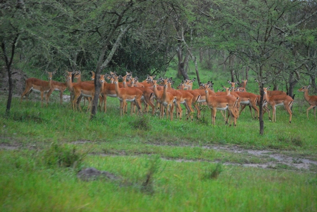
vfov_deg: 9.4
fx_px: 1295
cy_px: 106
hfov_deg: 14.0
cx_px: 158
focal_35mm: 147
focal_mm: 98
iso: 1600
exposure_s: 1/60
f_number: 4.5
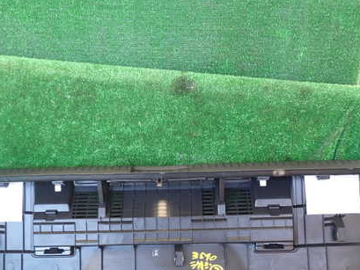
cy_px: 175
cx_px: 170
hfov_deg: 42.9
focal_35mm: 44
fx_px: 458
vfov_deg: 32.7
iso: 200
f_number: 2.3
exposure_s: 1/40
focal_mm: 5.4
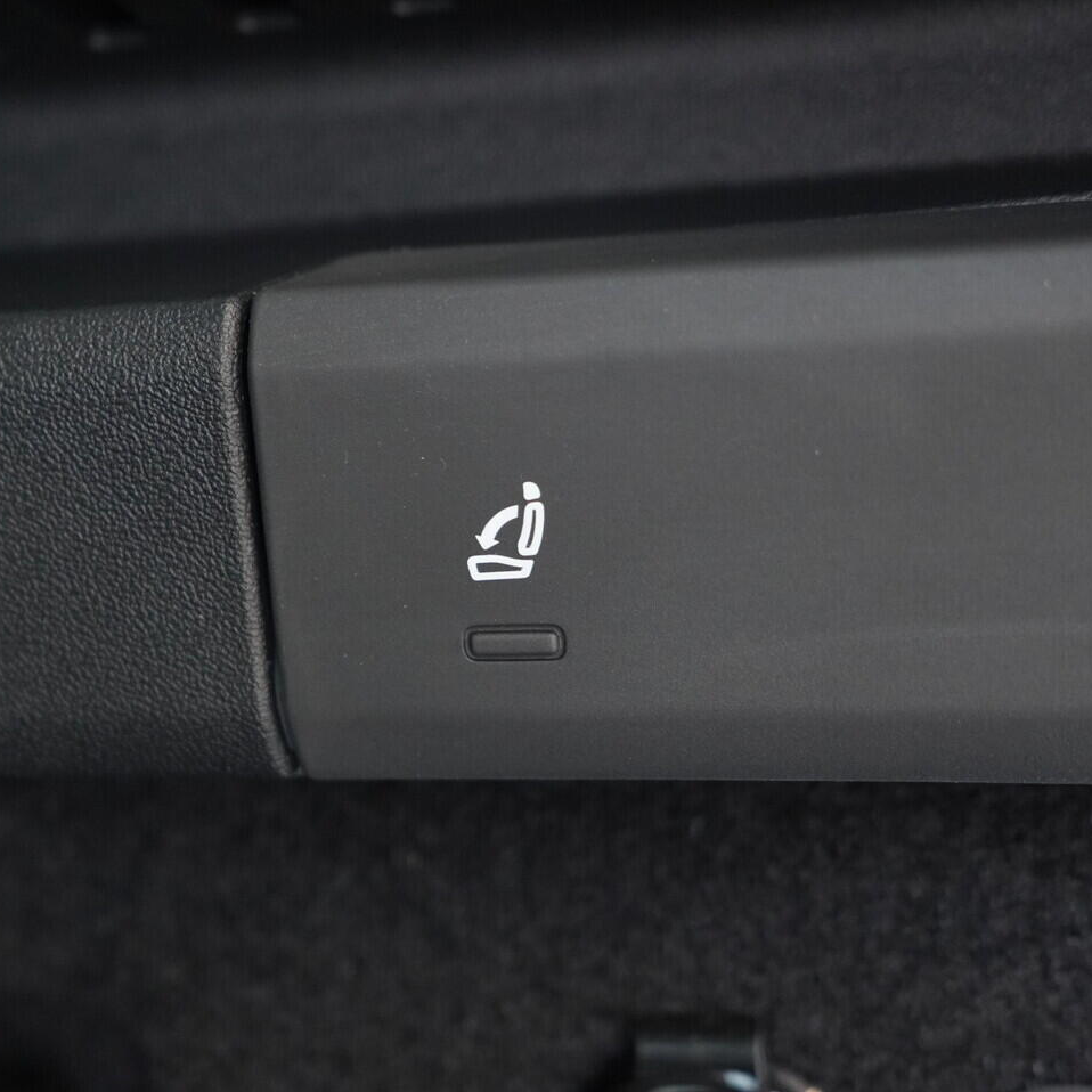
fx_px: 1642
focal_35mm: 46
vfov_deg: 36.8
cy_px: 546
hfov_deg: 36.7
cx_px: 458
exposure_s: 1/40
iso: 1600
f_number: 2.8
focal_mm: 24
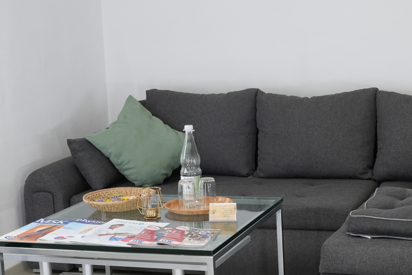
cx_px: 342
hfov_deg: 26.1
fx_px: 870
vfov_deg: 17.9
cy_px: 154
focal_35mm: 76
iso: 1600
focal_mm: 29.5
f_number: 10
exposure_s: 1/40
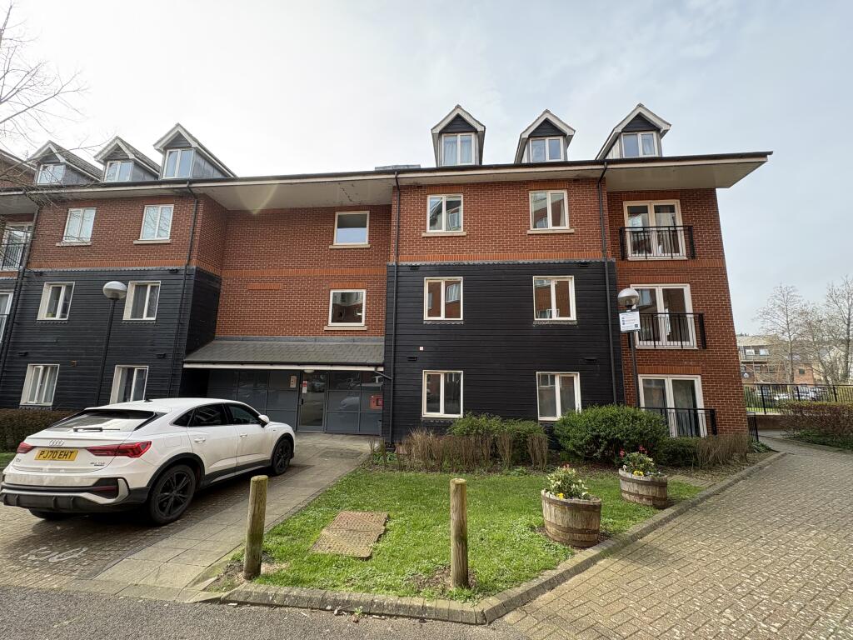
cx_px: 426
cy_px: 320
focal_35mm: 14
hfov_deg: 102.1
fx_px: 345
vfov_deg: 85.7
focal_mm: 2.22
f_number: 2.2
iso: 40
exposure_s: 1/194
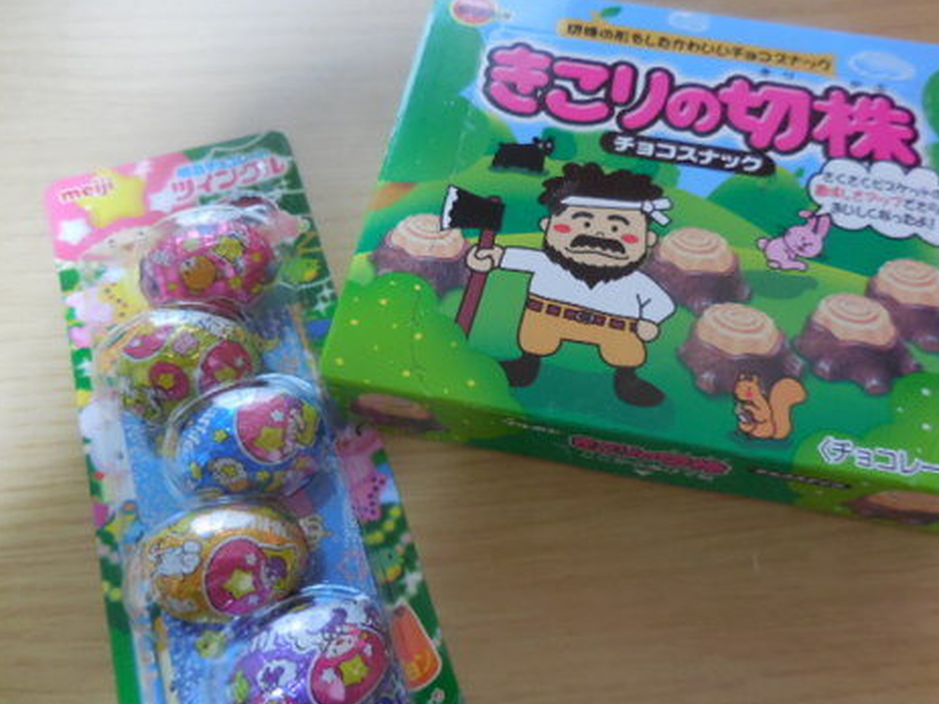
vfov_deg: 51.3
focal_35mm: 27
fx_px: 732
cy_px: 352
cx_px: 495
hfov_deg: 65.3
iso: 400
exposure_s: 1/10
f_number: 3.3
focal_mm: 4.5
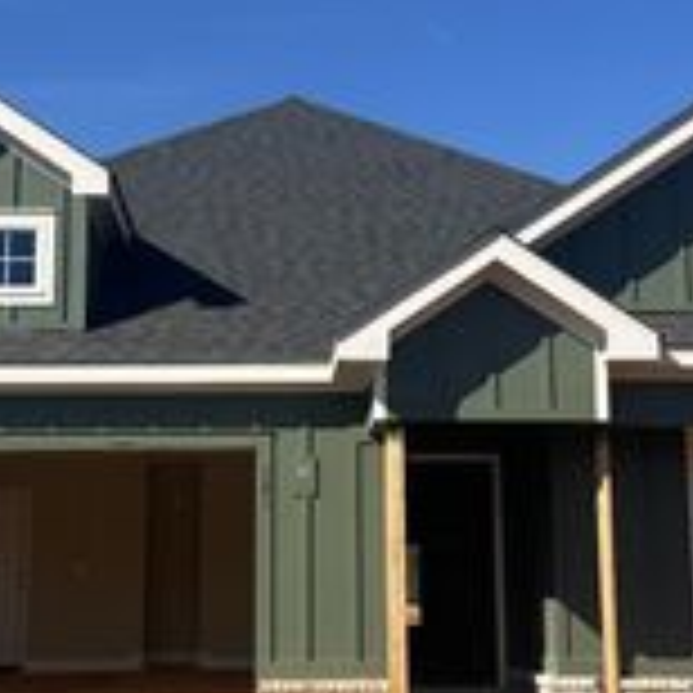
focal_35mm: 69
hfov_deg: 25.0
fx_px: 1563
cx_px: 328
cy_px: 317
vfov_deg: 25.0
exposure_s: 1/4545
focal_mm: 6.86
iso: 80
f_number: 1.78
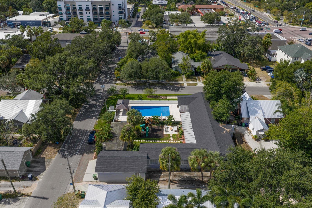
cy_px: 104
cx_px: 156
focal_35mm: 28
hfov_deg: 65.5
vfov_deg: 46.4
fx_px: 243
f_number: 2.8
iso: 200
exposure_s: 1/3200
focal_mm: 14.45
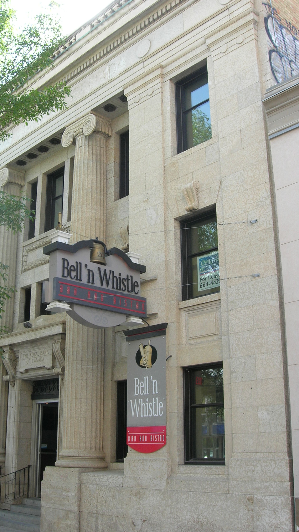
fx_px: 592
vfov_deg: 48.4
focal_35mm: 42
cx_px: 107
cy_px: 268
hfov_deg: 28.2
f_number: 4.8
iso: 64
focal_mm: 7.8
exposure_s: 1/97.5
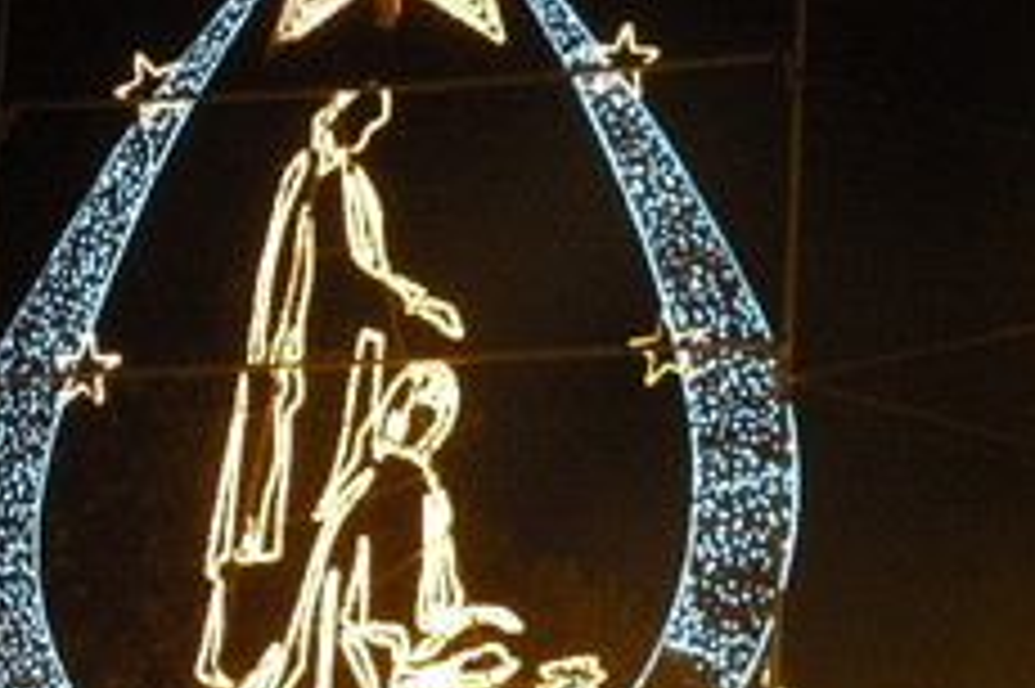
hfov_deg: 21.2
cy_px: 515
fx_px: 2729
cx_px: 814
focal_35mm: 95
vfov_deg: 14.3
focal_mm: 7.4
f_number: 3.2
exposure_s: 1/11.5
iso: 400
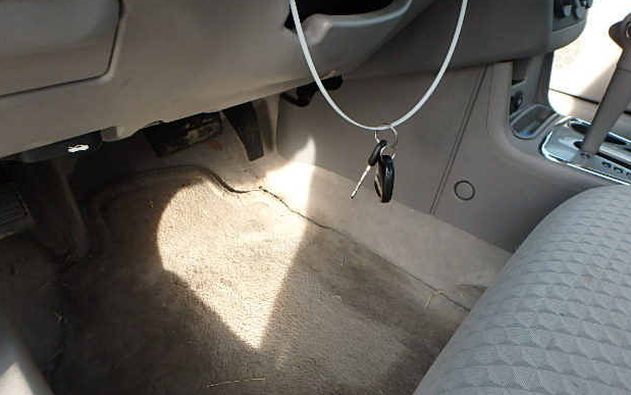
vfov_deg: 52.8
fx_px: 396
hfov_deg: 77.1
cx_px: 308
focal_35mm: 23
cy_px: 167
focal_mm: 3.7
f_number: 3.5
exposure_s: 1/100
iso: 125
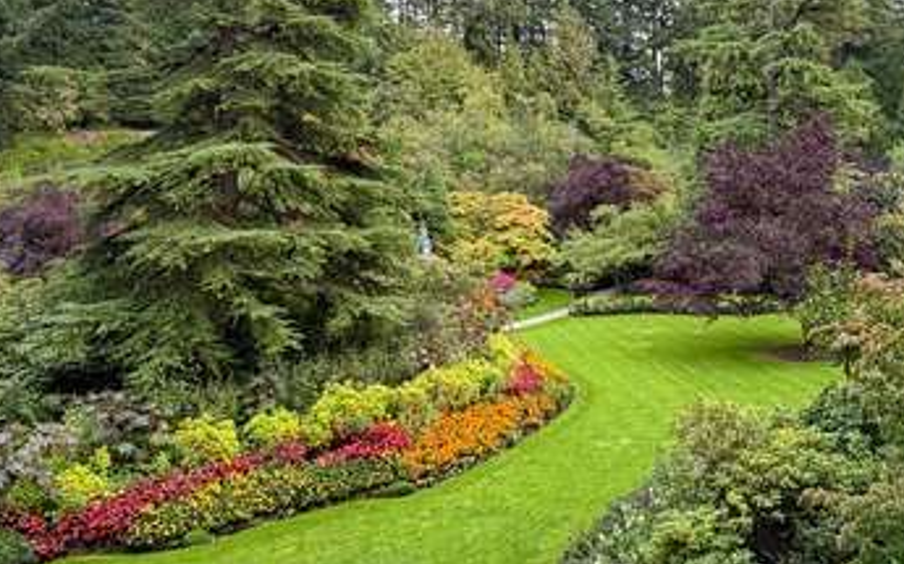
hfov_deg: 60.7
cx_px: 548
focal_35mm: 31
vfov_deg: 40.0
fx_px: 763
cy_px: 189
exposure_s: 1/502
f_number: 2.2
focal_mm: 2.22
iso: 64
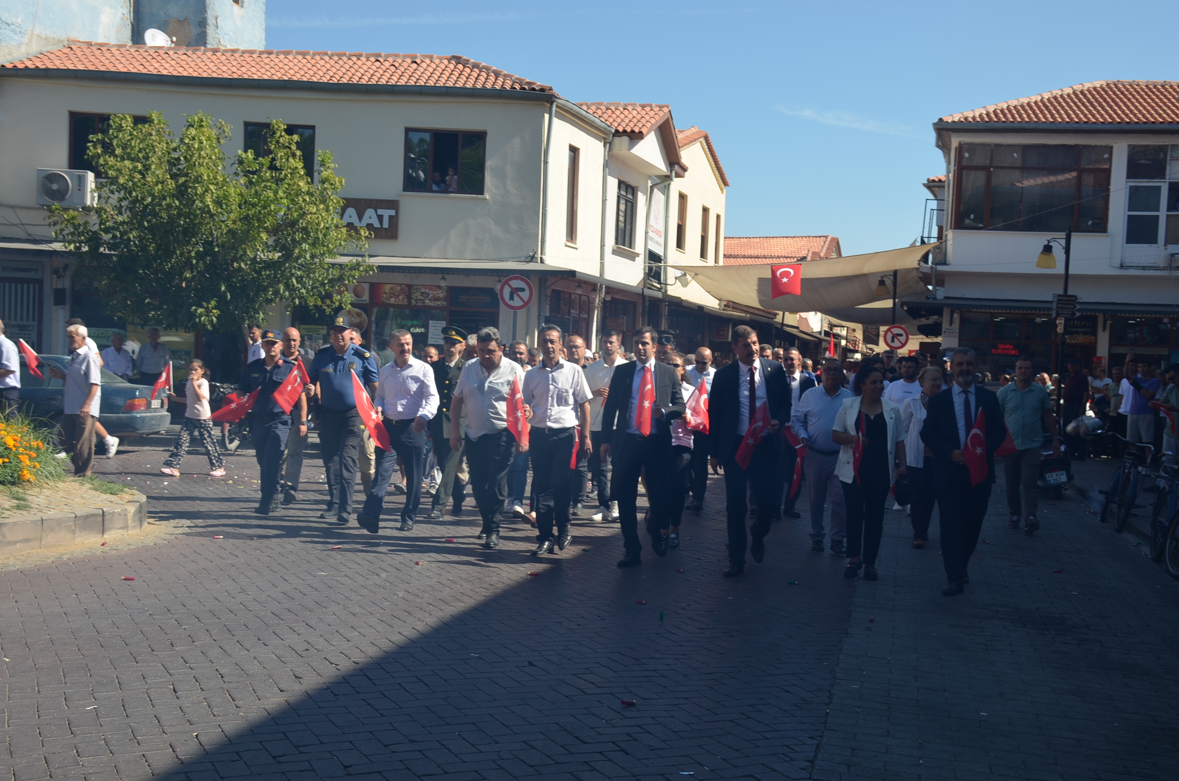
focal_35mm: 45
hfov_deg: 43.7
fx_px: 1471
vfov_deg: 29.7
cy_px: 390
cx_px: 590
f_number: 10
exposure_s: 1/200
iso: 100
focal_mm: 30
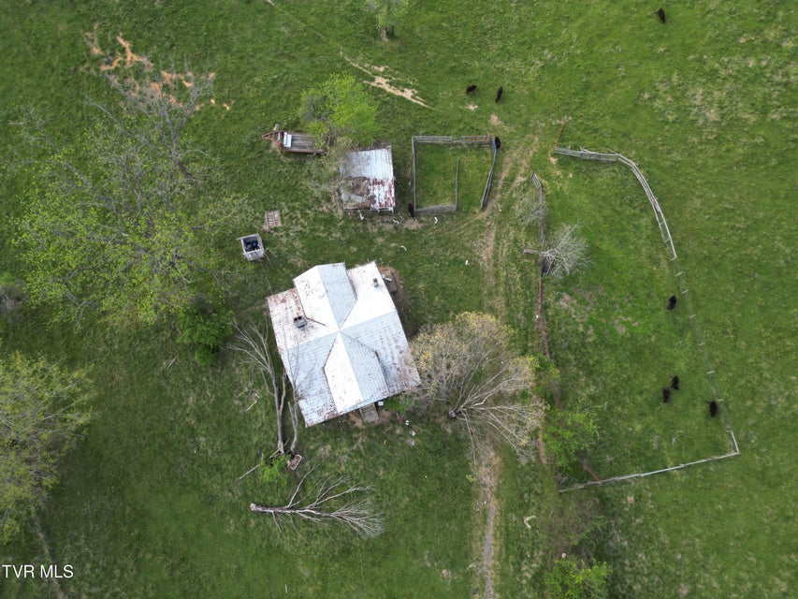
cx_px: 399
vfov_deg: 56.8
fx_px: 553
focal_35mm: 24
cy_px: 300
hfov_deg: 71.6
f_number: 1.7
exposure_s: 1/250
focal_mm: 6.72
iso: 100
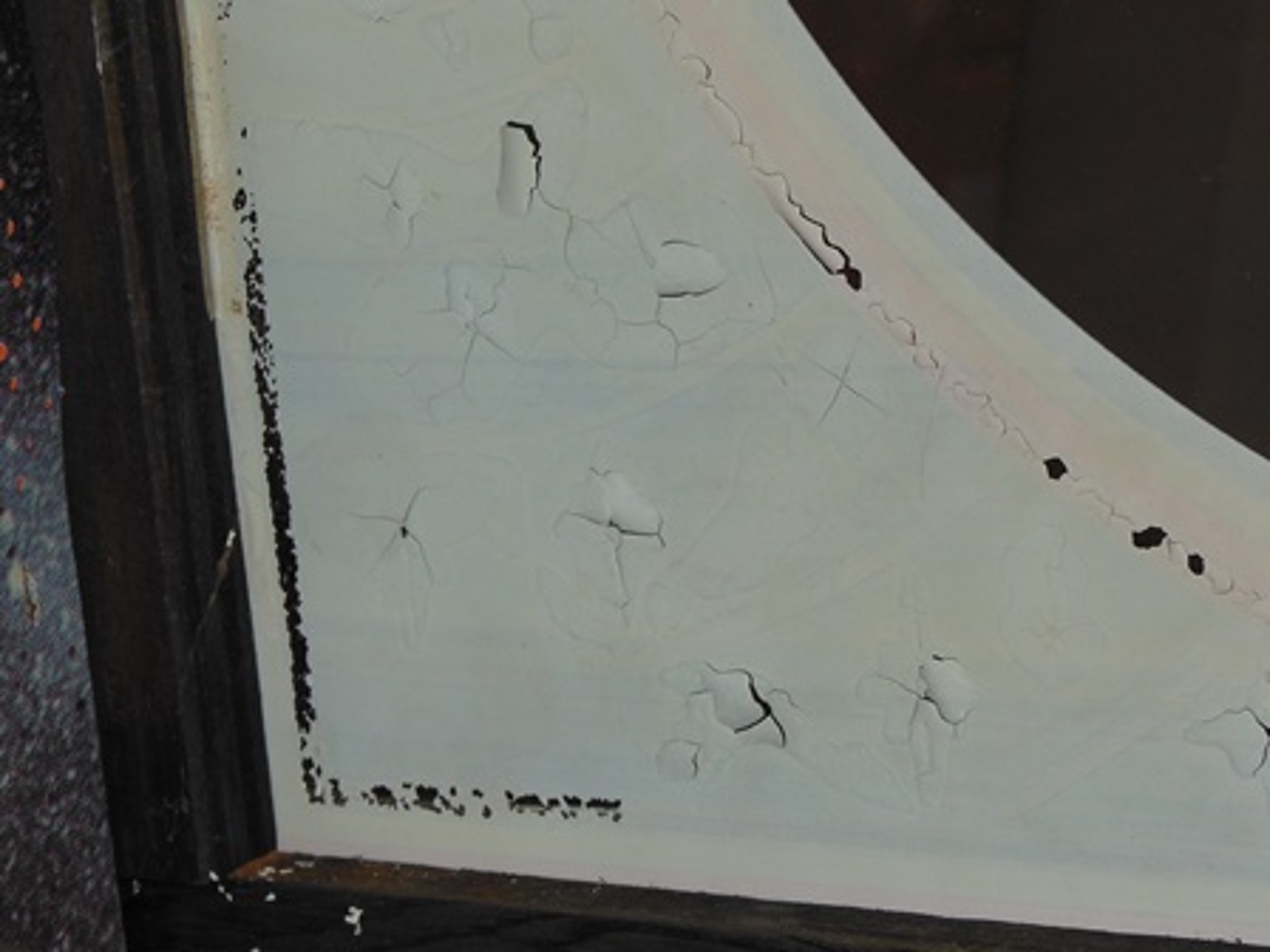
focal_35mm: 76
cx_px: 635
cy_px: 476
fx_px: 2788
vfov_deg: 19.4
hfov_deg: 25.7
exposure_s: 1/60
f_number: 4.4
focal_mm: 13.6
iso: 125
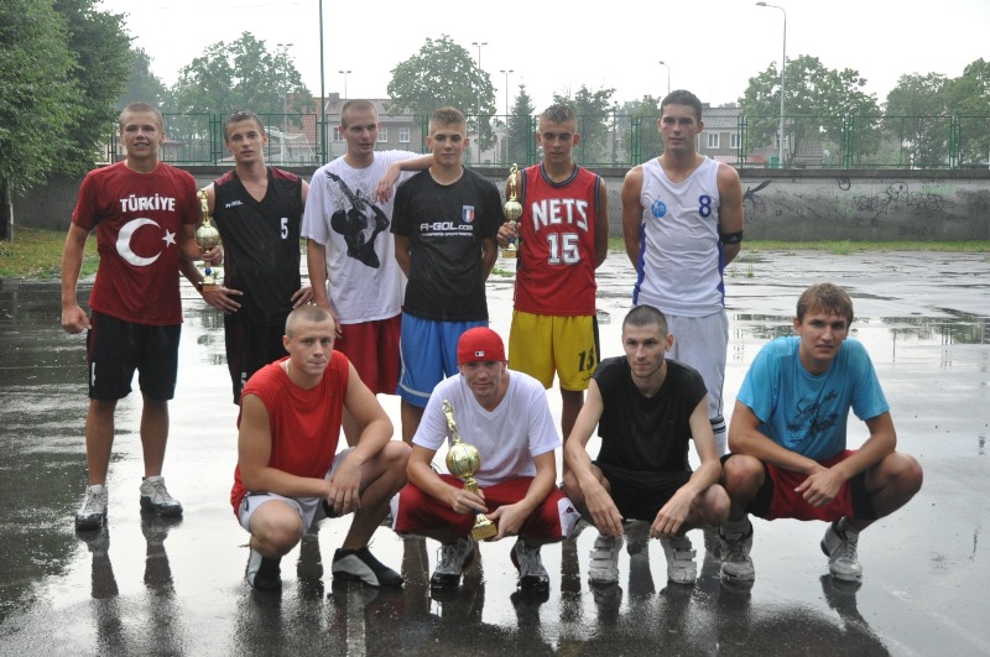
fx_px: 1277
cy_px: 328
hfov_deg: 42.4
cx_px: 495
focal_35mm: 46
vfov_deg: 28.9
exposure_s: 1/200
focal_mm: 31
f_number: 5.6
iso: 800
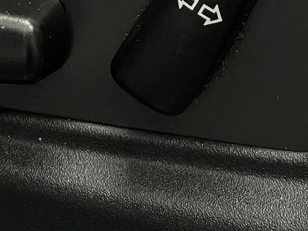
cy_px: -49
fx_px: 1255
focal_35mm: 141
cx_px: 112
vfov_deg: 10.3
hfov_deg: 14.0
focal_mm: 6
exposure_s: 1/50
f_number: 2
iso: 320
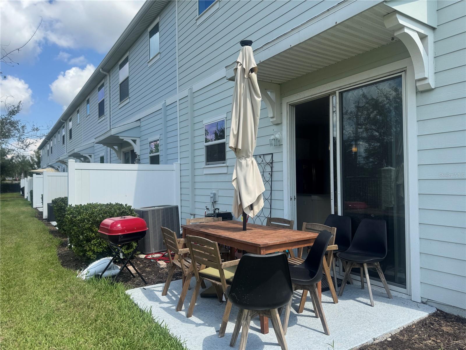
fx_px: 323
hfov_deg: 71.6
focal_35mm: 24
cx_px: 233
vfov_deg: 56.8
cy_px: 175
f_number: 1.78
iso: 80
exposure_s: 1/2506
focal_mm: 6.76
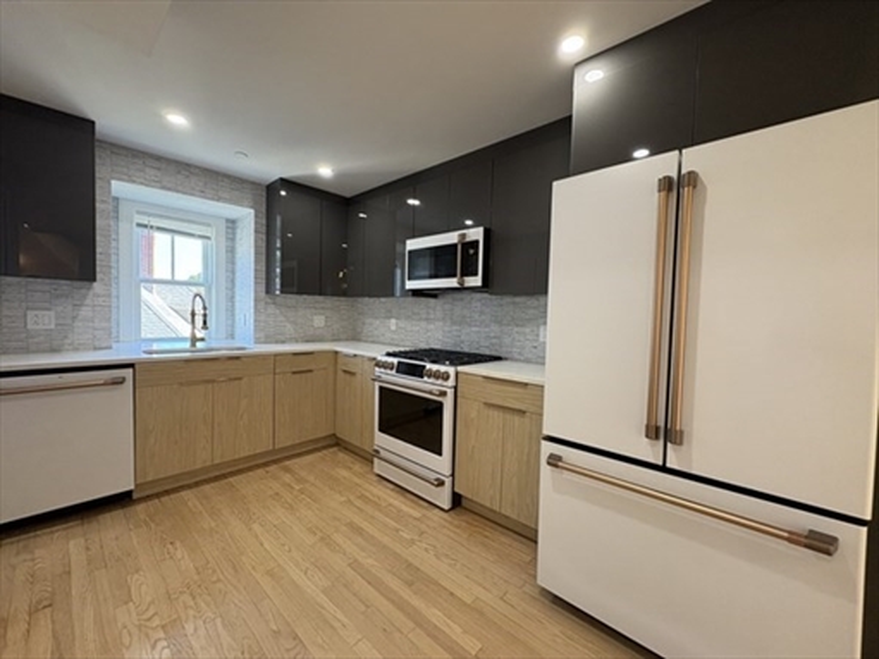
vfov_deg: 85.7
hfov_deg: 102.1
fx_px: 355
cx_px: 440
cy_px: 330
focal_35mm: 14
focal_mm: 2.22
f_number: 2.2
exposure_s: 1/60
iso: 160
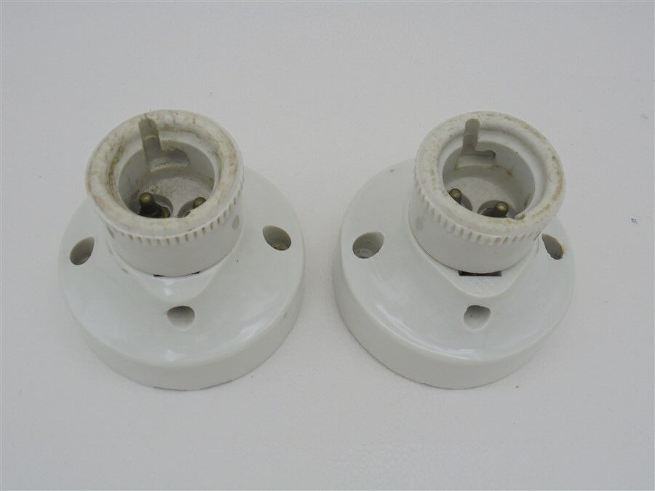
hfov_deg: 49.0
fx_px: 719
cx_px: 328
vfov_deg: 37.7
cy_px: 246
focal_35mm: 38
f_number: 4.2
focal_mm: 6.9
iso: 100
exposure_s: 1/50
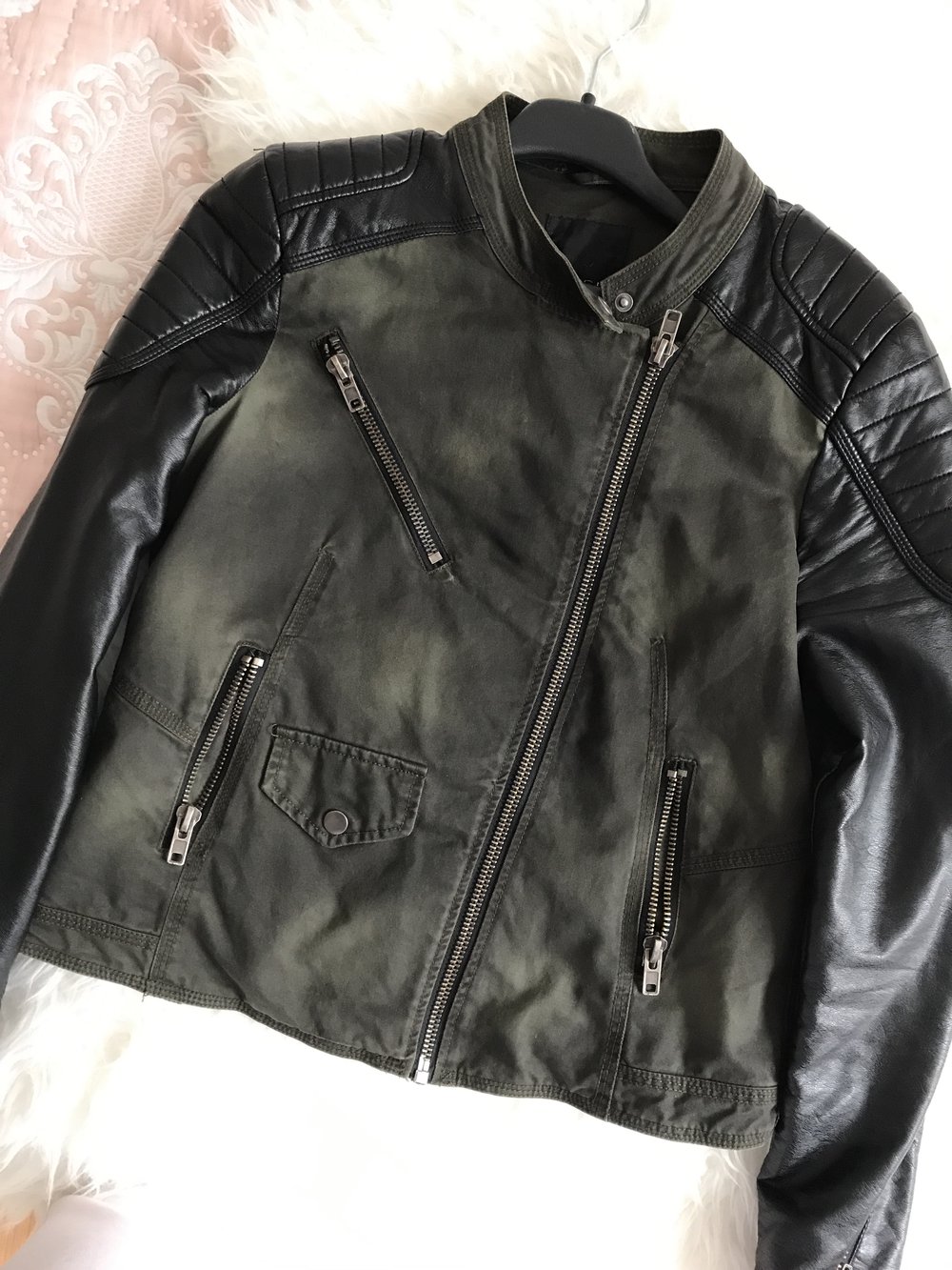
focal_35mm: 28
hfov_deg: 49.8
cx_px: 476
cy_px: 635
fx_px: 1027
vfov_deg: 63.4
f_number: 1.8
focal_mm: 3.99
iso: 64
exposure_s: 1/17
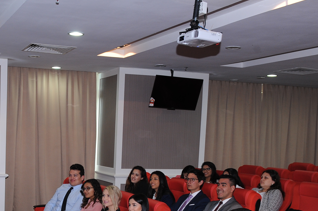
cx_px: 59
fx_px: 494
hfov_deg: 34.5
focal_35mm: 56
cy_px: 196
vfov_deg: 23.4
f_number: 4.5
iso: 800
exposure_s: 1/80
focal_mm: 27
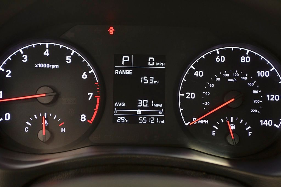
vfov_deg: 17.5
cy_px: 94
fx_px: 609
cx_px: 140
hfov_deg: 26.0
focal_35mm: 78
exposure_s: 1/200
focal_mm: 52
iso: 1250
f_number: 3.5
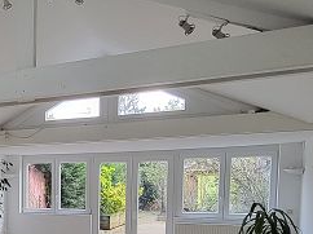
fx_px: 388
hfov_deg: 40.7
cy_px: 220
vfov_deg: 31.6
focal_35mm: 43
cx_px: 35
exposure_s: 1/50
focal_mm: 1.74
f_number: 2.2
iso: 200
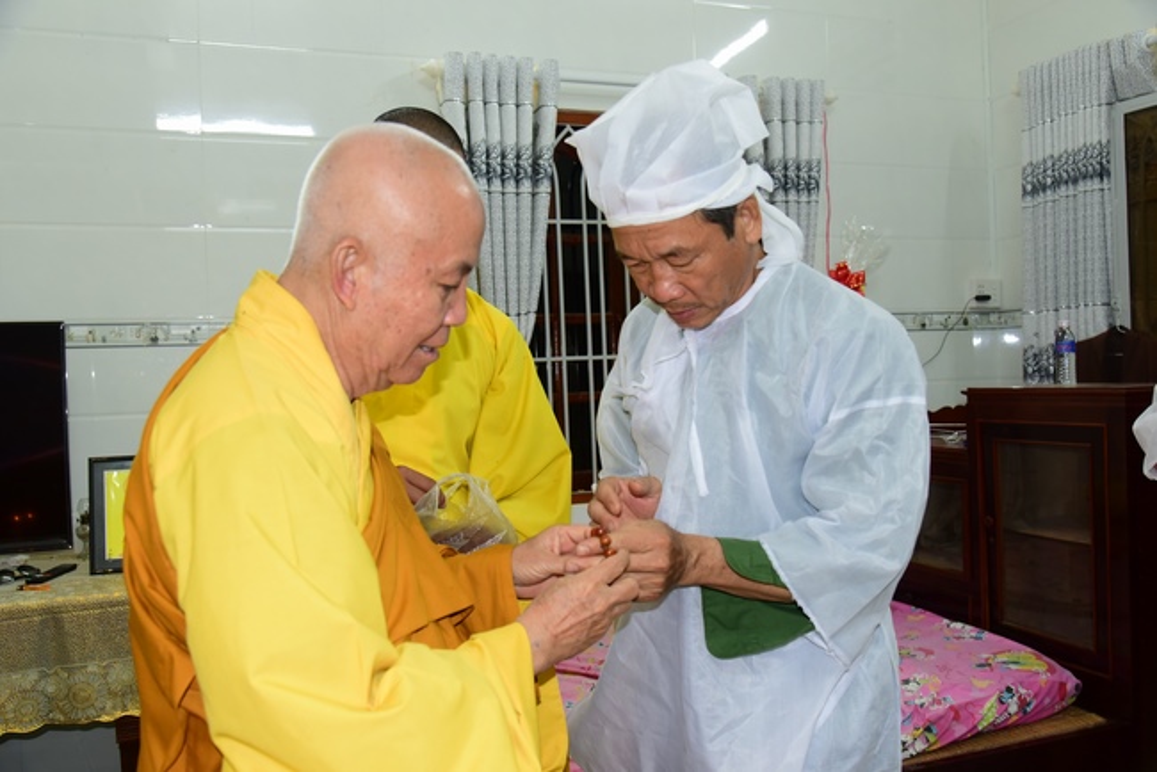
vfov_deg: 42.4
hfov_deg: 60.3
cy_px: 386
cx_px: 578
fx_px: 997
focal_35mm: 31
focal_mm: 31
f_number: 5
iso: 1000
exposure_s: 1/50
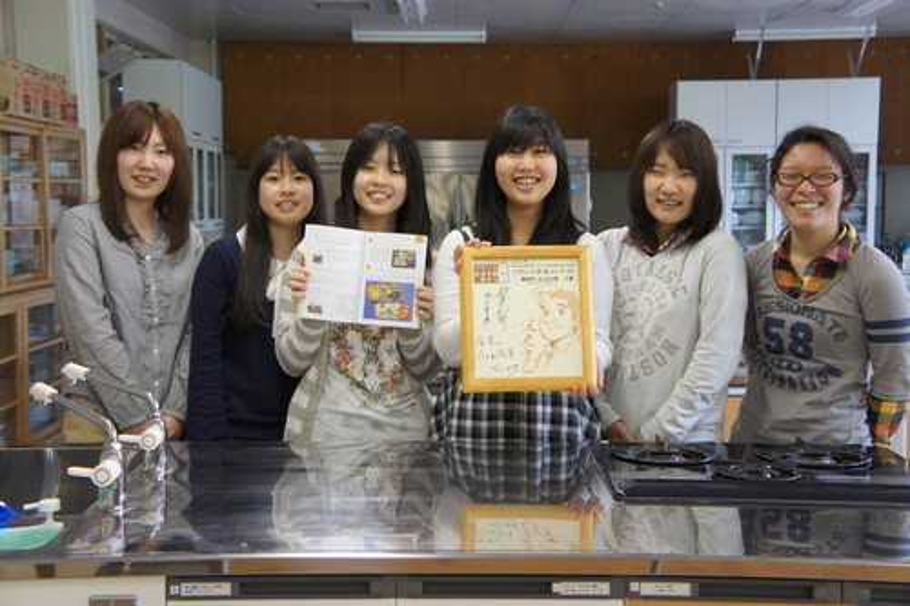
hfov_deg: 40.0
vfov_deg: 27.2
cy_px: 303
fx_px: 1251
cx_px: 455
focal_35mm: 50
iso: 1000
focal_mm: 33
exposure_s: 1/60
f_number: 4.5
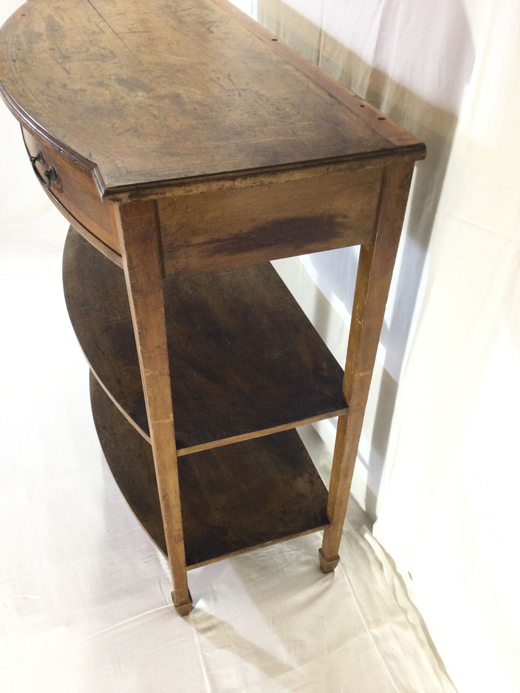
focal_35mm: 31
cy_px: 346
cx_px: 260
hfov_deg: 45.4
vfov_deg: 58.4
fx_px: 621
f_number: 2.4
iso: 100
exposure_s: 1/33
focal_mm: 3.3
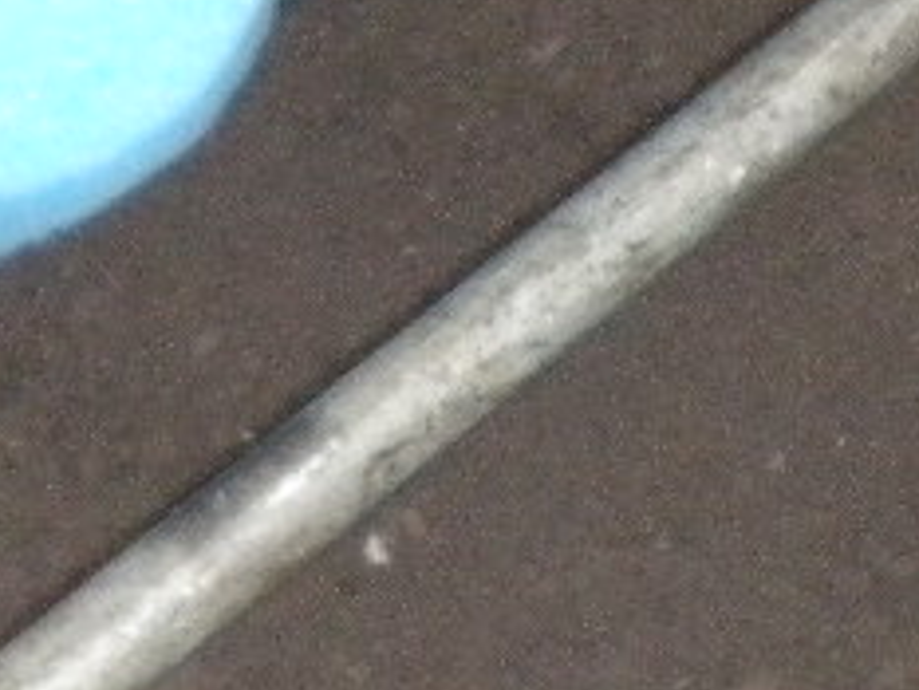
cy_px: -248
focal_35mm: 154
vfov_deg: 9.4
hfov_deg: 12.7
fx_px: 4091
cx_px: -16
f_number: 3.1
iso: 800
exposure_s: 1/30
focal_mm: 6.3
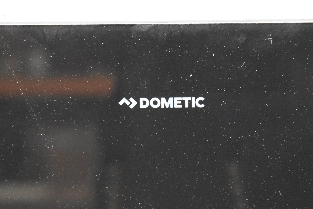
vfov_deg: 16.6
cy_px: 104
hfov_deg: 24.6
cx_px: 156
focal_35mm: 82
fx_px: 717
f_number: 5.6
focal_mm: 55
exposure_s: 1/50
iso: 3200
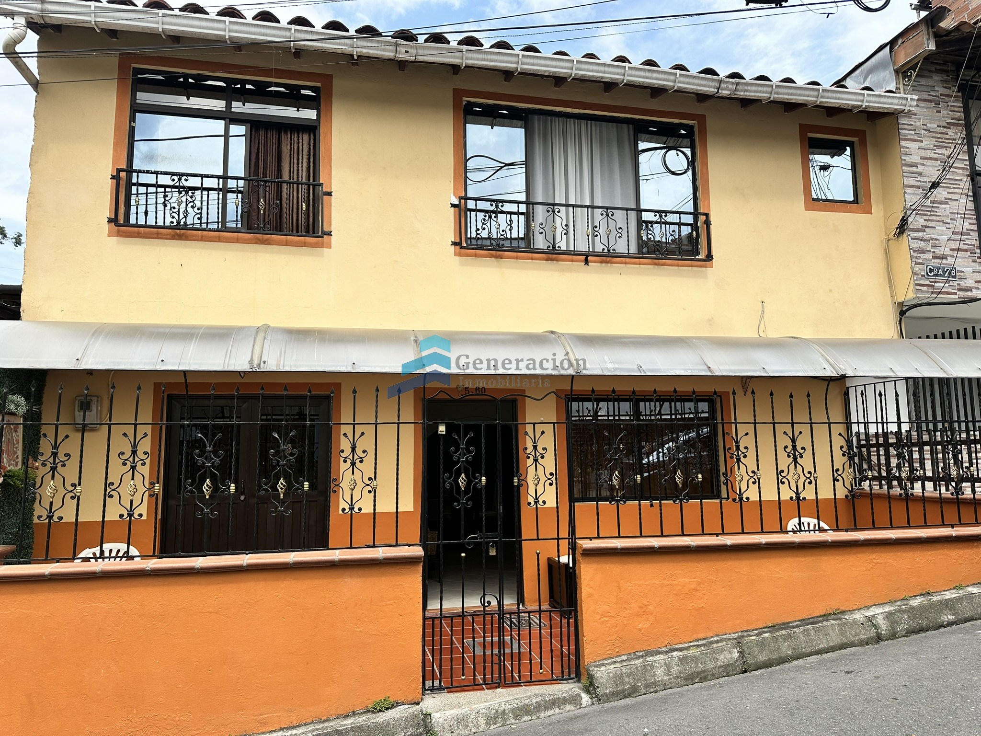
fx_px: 680
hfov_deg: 71.6
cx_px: 490
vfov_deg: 56.8
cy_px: 368
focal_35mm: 24
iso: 80
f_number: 1.78
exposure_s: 1/2469
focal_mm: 6.86
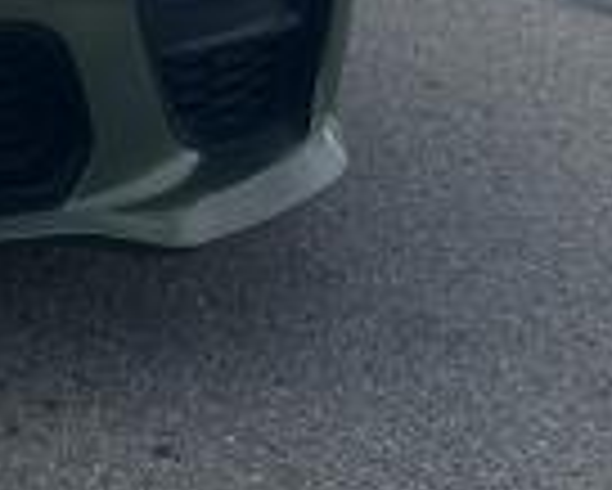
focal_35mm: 87
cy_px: -342
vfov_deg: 15.6
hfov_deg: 17.9
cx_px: -468
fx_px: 1577
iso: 80
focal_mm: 6.86
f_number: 1.78
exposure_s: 1/4762
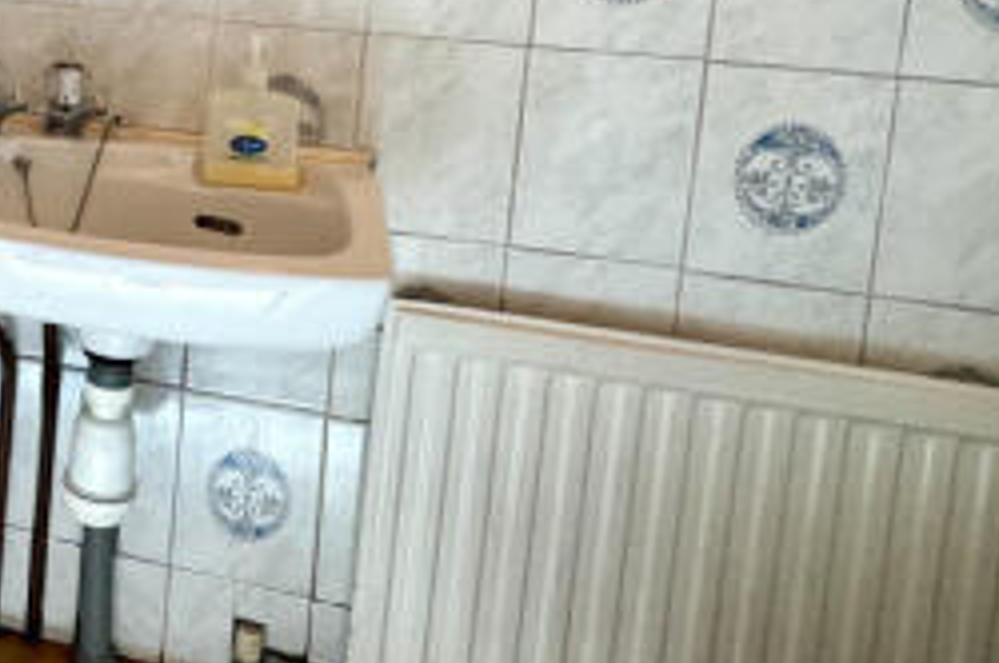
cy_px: 46
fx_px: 942
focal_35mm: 34
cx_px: 14
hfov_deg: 47.1
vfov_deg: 36.0
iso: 200
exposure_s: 1/100
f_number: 2.2
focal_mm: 2.22
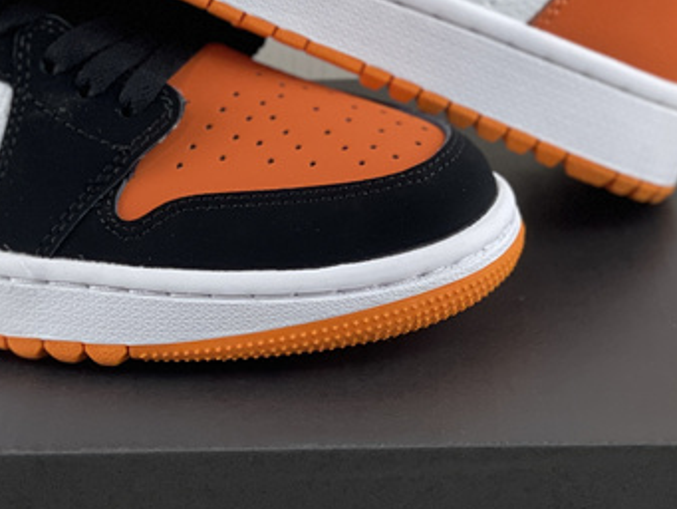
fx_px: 2719
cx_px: 165
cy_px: 39
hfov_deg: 14.1
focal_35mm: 139
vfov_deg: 10.6
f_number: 2.2
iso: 125
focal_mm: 7.5
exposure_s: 1/100
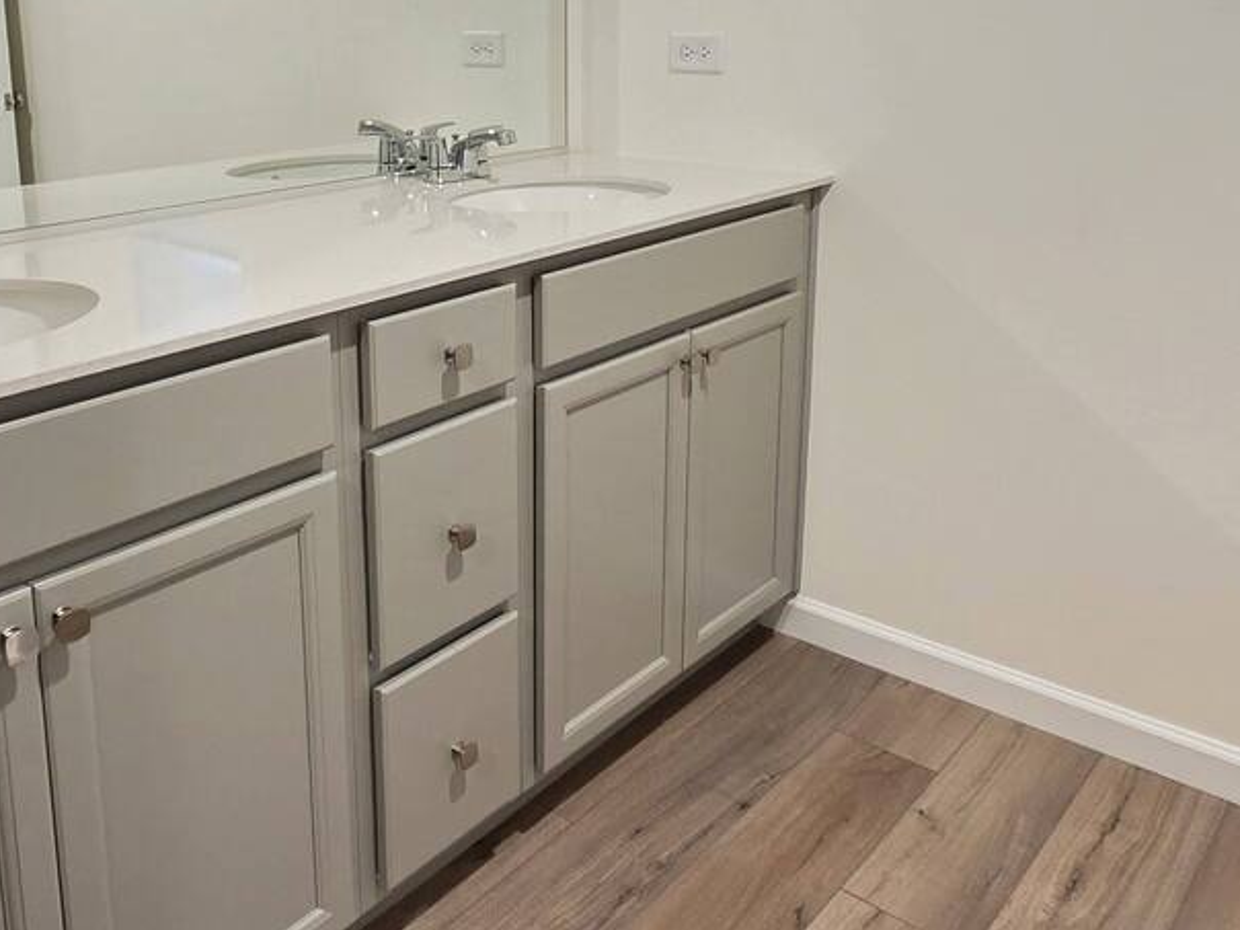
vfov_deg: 44.0
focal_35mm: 31
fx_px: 1110
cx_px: 501
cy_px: 236
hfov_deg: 57.9
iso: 400
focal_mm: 2.2
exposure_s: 1/60
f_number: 1.9
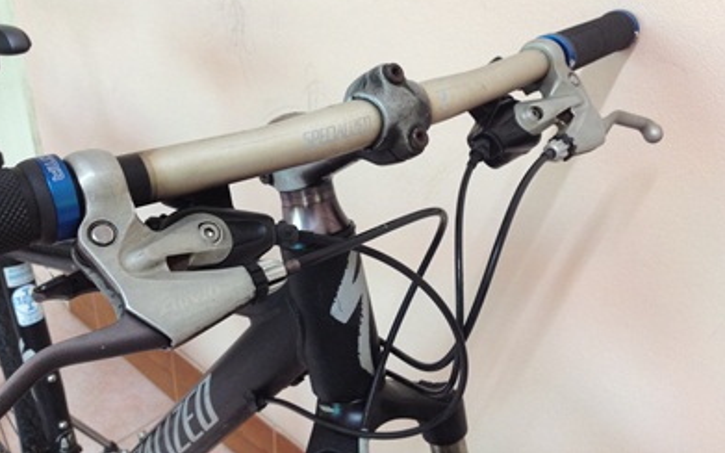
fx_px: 751
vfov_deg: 33.4
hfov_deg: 51.6
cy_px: 176
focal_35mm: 38
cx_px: 362
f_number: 2.4
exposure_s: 1/20
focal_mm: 4.28
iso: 160
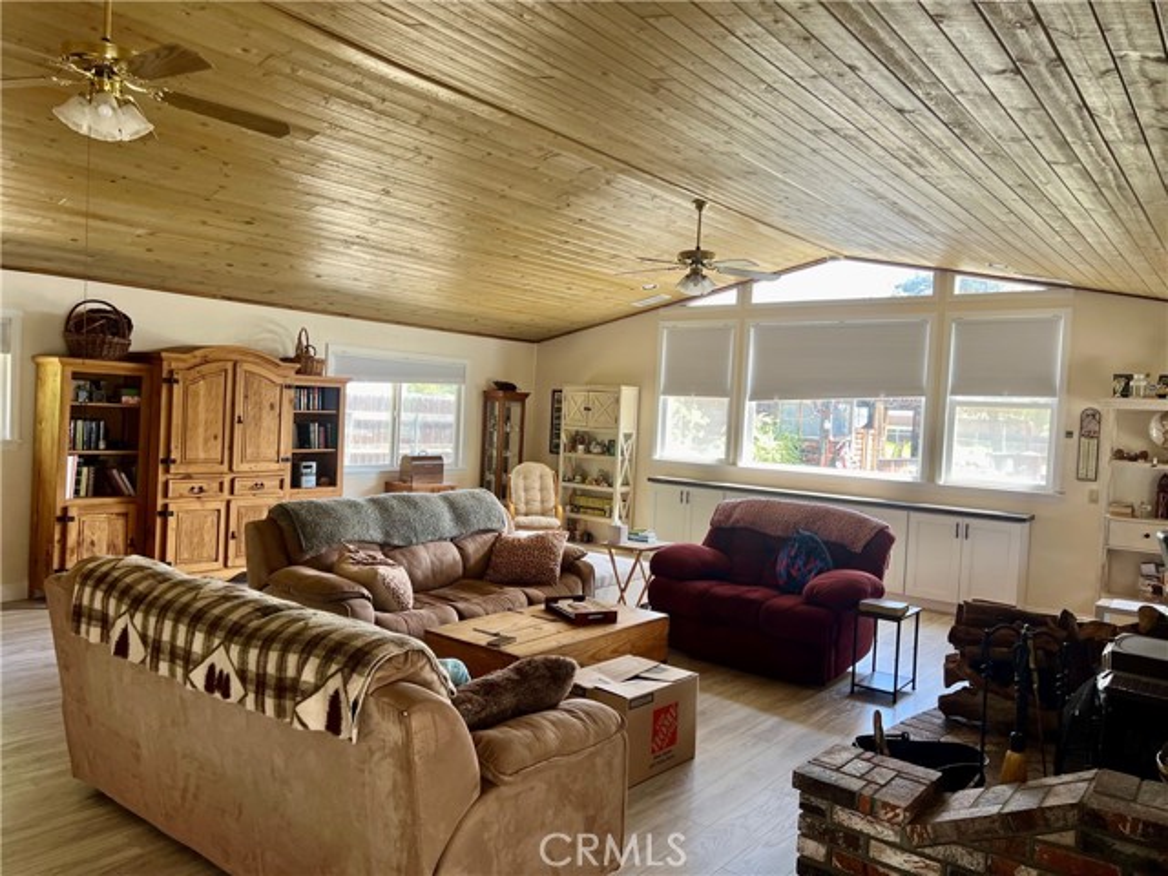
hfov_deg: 67.3
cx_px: 584
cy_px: 438
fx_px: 877
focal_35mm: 26
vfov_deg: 53.1
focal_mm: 5.7
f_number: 1.5
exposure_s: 1/121
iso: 50
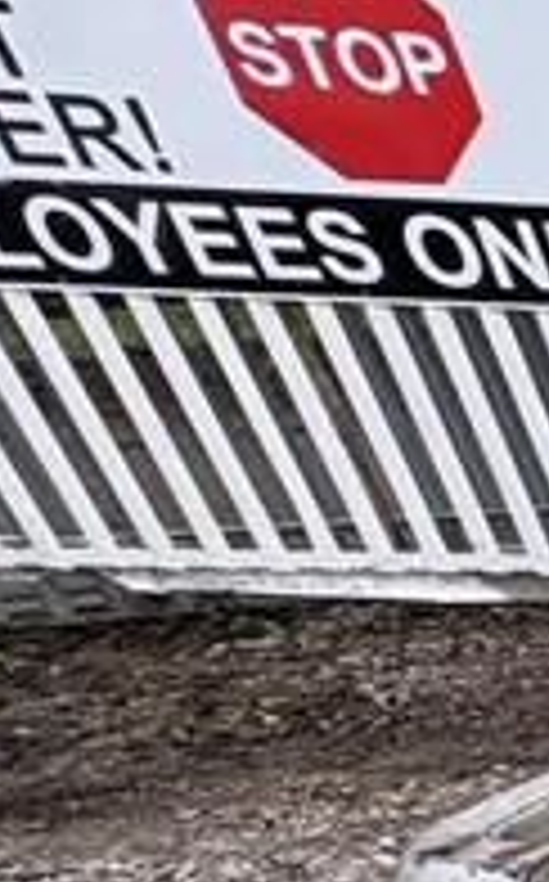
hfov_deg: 9.4
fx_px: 1633
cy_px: 1148
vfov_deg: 25.9
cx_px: 1958
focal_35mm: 68
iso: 40
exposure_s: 1/150
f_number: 2.2
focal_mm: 2.22
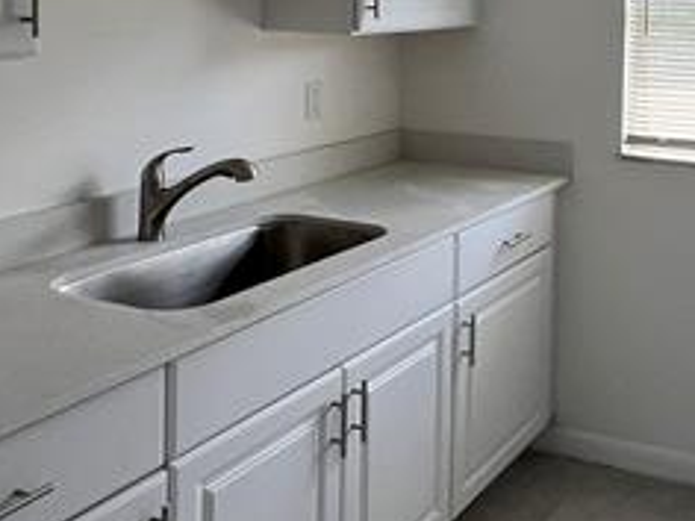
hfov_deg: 40.2
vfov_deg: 30.6
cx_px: 607
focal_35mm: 44
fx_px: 883
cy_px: 6
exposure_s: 1/99
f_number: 1.8
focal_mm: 1.57
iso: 40
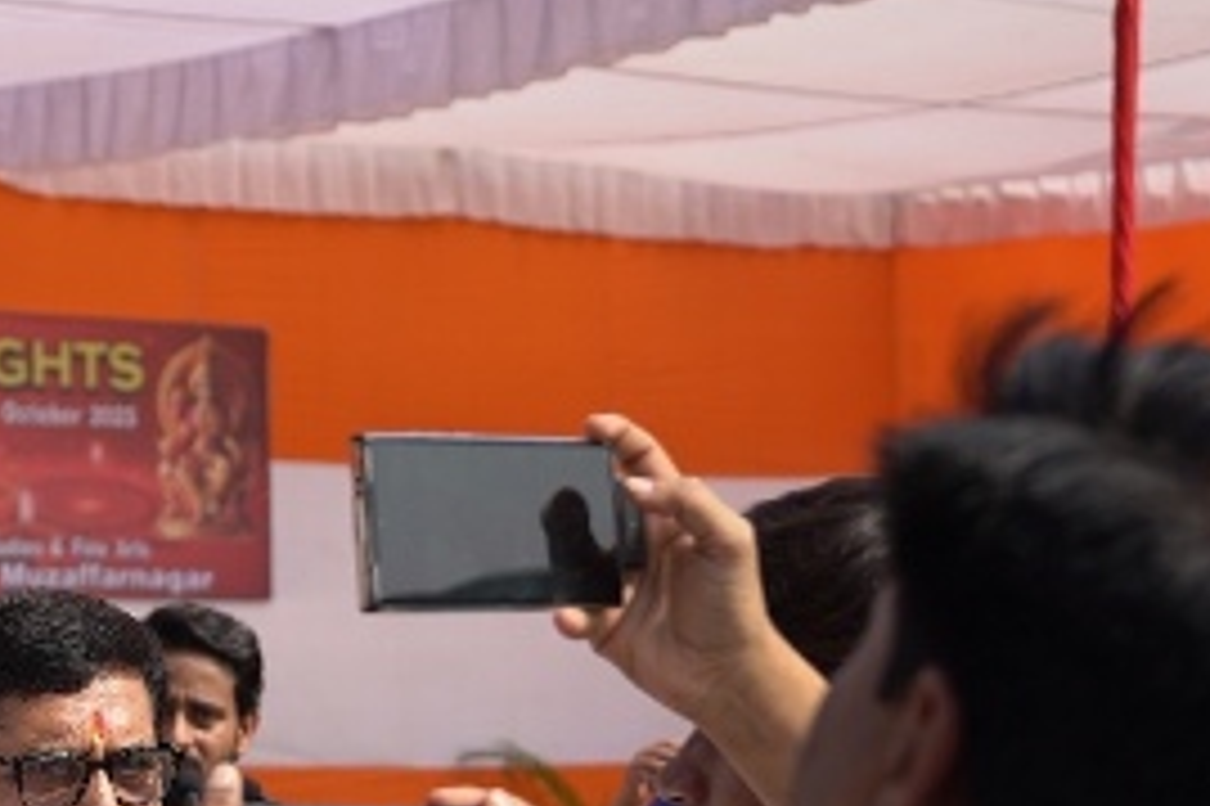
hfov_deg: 19.4
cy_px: 588
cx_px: -301
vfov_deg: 13.9
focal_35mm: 98
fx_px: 3292
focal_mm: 31
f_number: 3.2
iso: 160
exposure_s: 1/2500
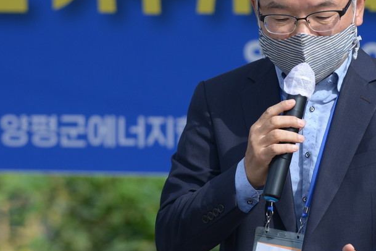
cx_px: 251
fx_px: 4386
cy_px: 62
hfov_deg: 4.9
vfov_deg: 3.3
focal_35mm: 420
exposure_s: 1/800
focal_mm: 200
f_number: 5.6
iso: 200
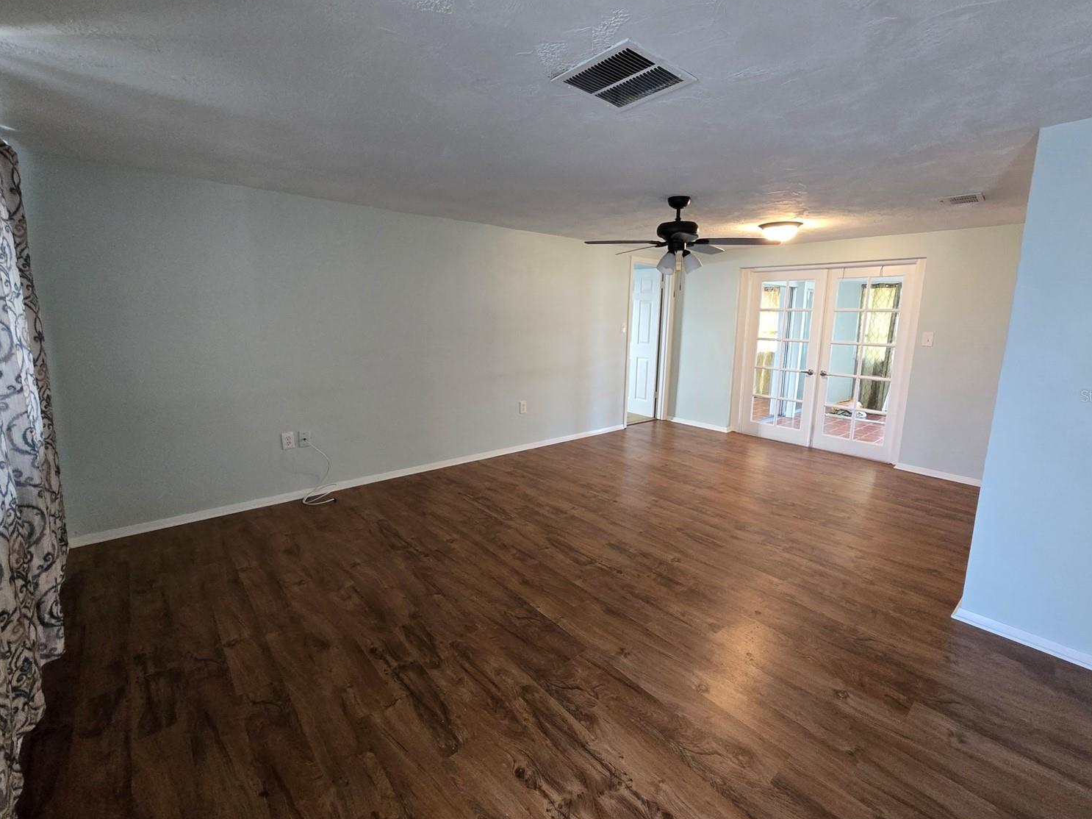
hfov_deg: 102.0
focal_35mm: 14
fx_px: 442
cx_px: 562
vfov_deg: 85.6
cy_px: 396
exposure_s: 1/60
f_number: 2.2
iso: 800
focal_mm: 2.2
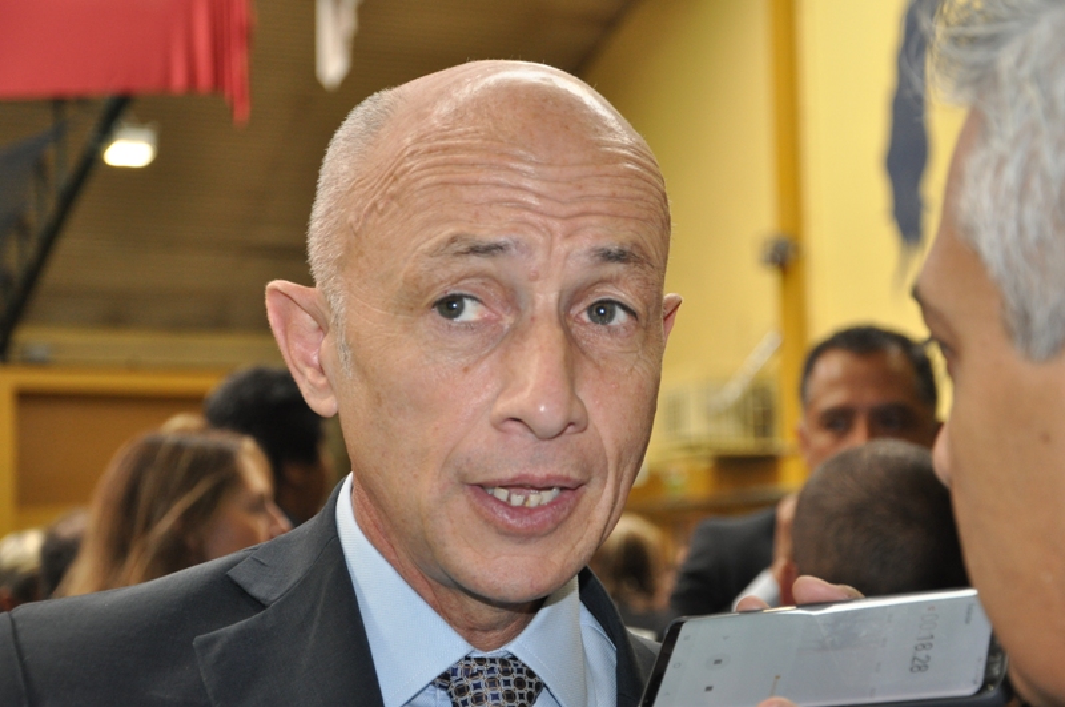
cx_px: 532
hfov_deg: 27.0
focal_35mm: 75
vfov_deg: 18.1
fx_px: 2216
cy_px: 354
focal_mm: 50
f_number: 5
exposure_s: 1/80
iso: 800
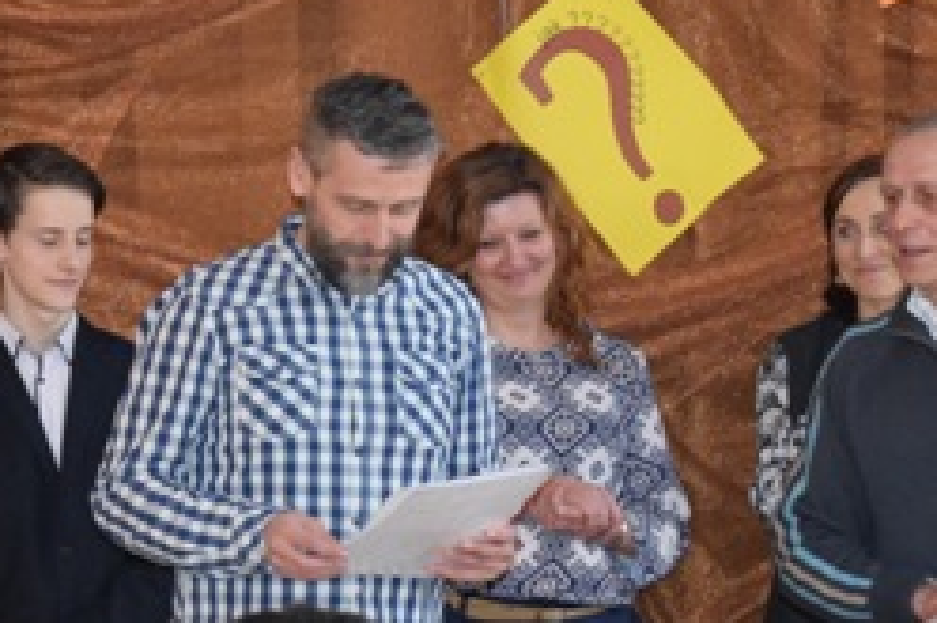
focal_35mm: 256
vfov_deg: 5.4
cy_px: 387
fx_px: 6658
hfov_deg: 8.0
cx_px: 544
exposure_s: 1/60
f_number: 5.3
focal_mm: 66
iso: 3200
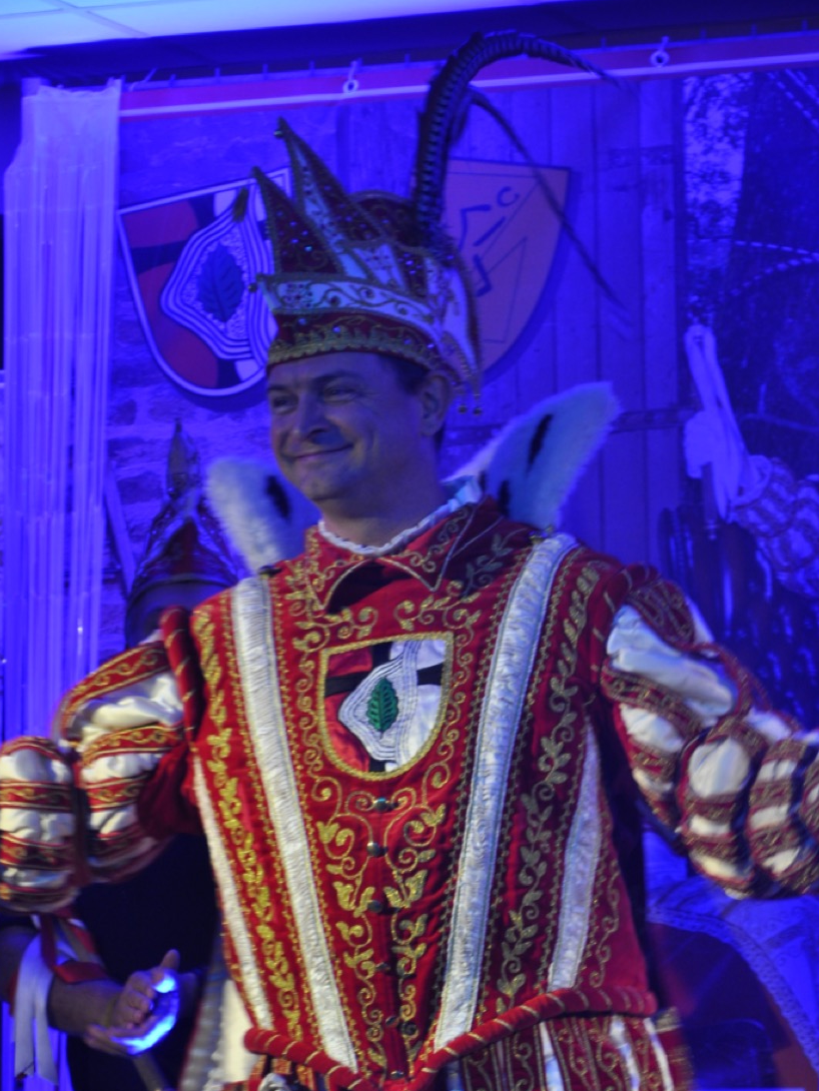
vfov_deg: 11.1
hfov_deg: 8.4
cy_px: 512
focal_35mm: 178
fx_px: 5599
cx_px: 397
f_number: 5.6
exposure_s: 1/30
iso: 800
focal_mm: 105
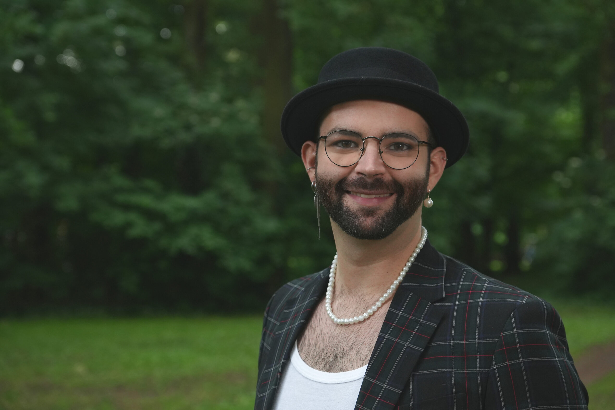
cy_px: 205
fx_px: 1512
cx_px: 308
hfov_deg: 23.0
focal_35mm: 88
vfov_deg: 15.4
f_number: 4
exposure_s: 1/50
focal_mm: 59
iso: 800
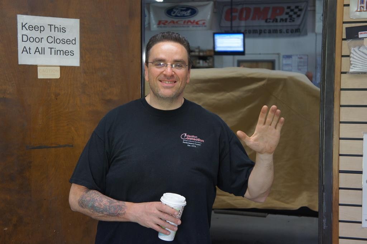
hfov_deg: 30.5
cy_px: 122
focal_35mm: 66
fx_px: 672
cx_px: 184
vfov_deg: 20.6
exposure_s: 1/80
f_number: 5
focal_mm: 44
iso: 1000
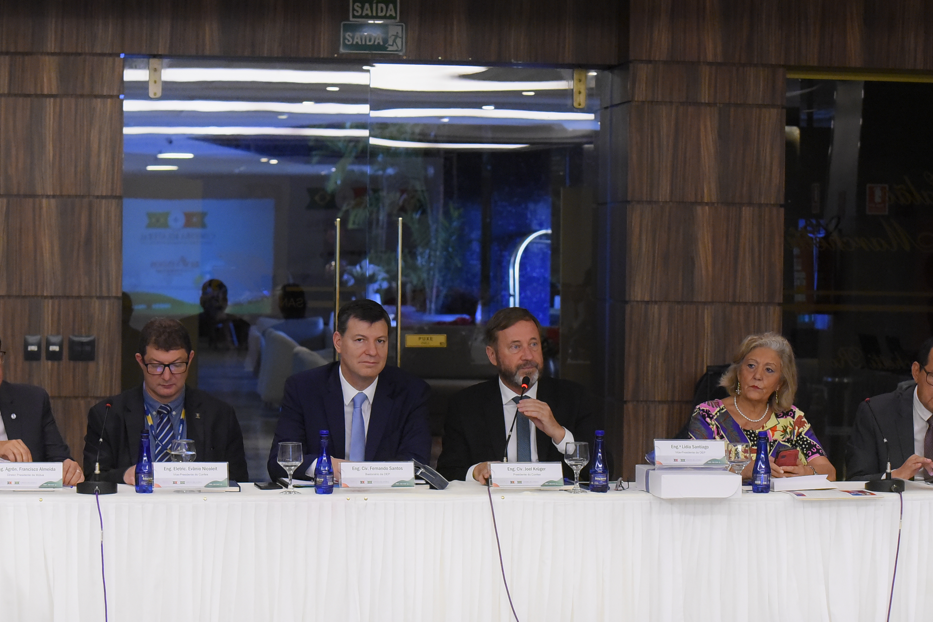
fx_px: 2618
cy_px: 407
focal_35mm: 101
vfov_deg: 13.5
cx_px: 518
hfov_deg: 20.2
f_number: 2.8
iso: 6400
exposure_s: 1/125
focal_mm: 70
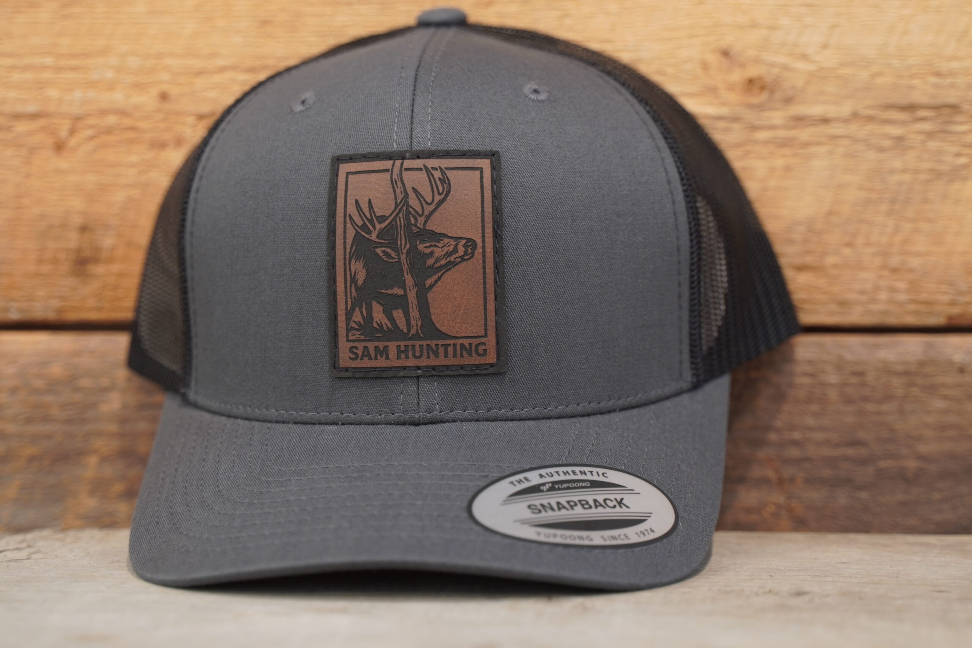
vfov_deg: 17.5
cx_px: 486
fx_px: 2106
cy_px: 324
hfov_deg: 26.0
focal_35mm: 78
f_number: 3.2
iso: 250
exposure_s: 1/6
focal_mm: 52
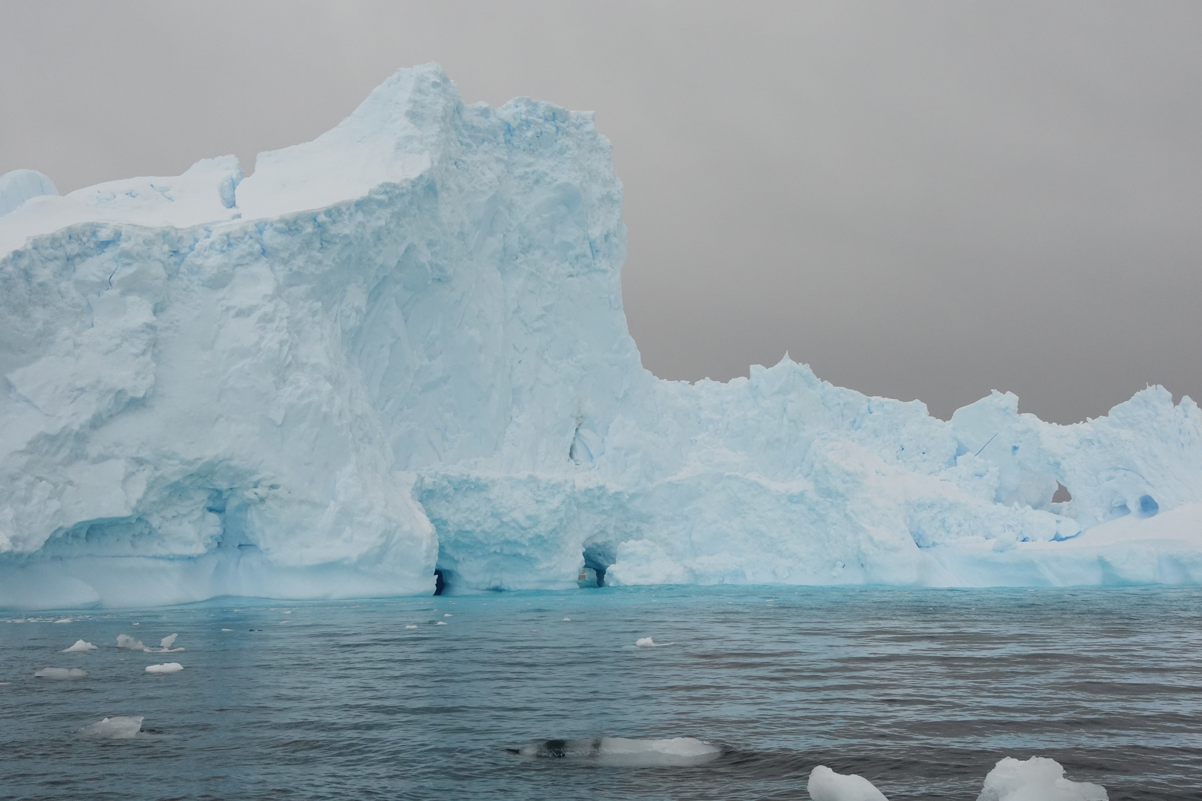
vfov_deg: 33.4
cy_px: 400
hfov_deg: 48.5
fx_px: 1335
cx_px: 601
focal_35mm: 40
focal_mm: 14.7
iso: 1250
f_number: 8
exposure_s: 1/500
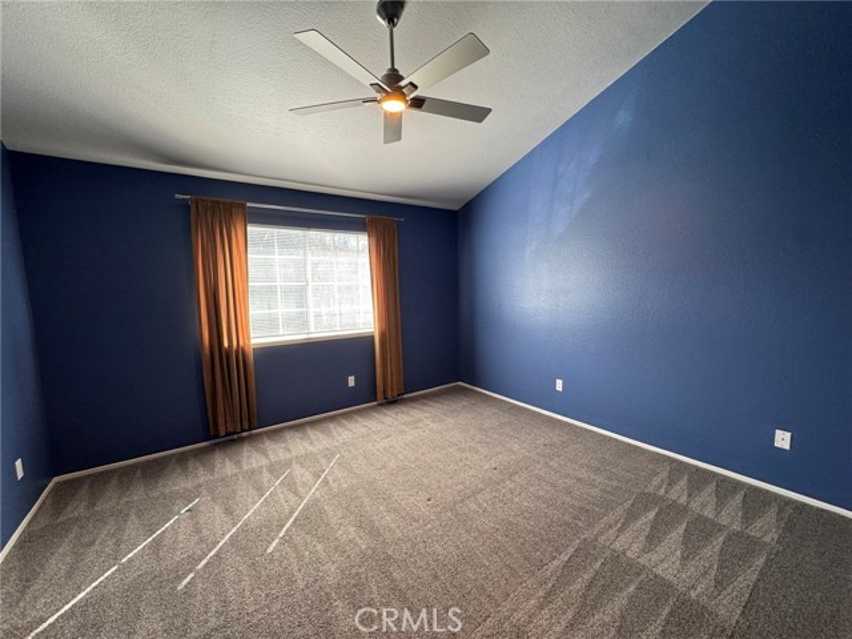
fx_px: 345
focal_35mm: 14
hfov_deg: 102.1
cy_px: 320
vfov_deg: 85.7
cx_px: 426
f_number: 2.2
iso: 200
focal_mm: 2.22
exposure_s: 1/120
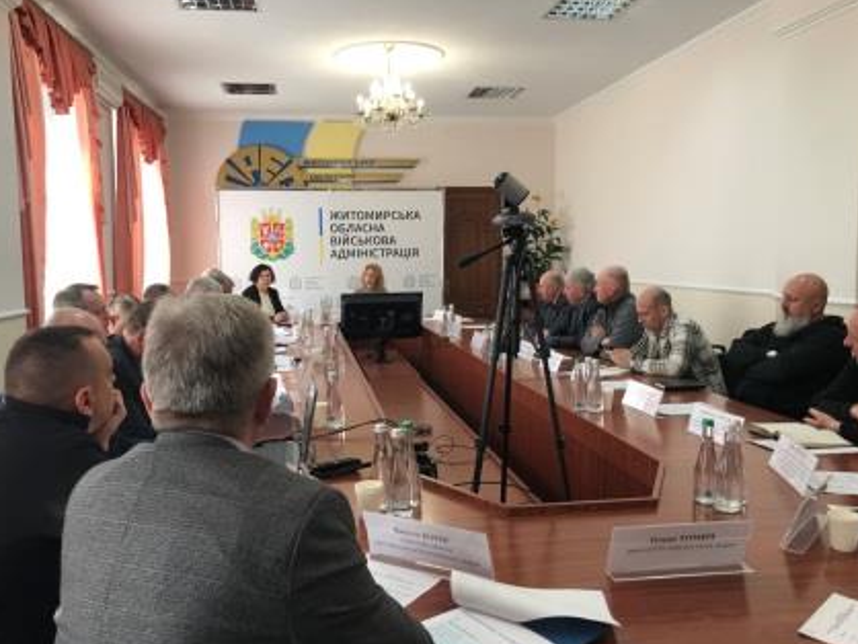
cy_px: 320
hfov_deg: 59.9
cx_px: 417
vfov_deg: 46.8
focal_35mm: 30
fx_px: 744
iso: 25
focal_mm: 3.99
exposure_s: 1/50
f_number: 1.8
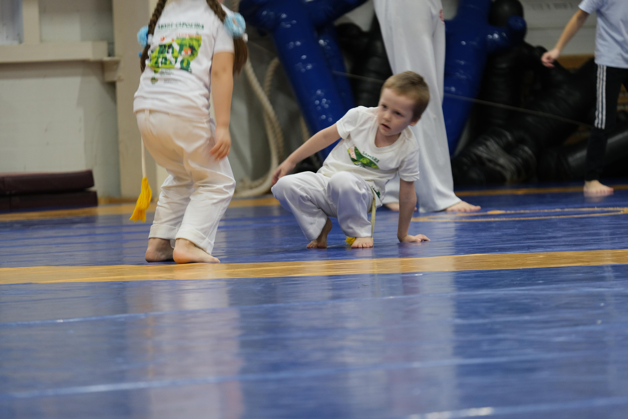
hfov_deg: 9.7
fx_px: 3698
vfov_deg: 6.5
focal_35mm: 212
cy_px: 210
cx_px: 314
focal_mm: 141.3
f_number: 4.4
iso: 1000
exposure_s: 1/75
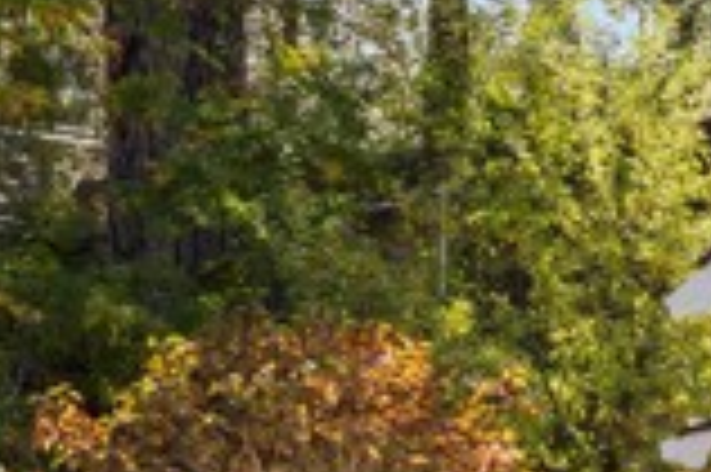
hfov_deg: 13.5
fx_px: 2565
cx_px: 1422
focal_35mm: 130
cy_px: 420
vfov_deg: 10.5
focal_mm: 32
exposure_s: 1
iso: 40
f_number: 22
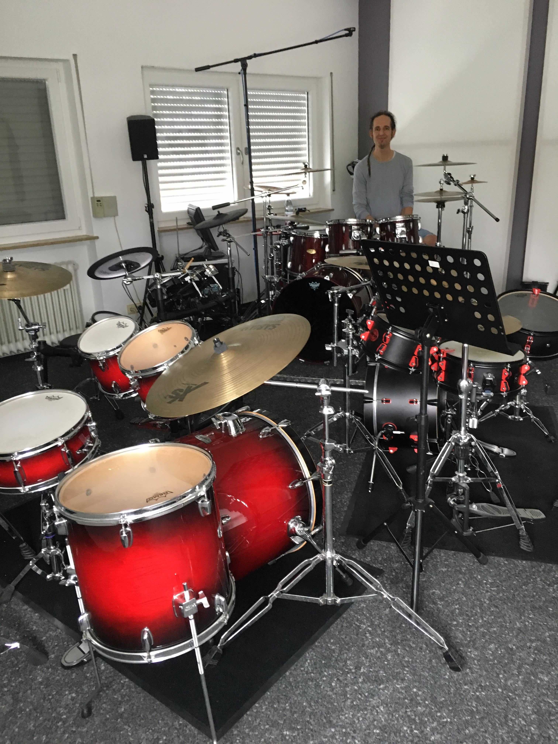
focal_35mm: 29
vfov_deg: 61.7
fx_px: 623
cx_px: 279
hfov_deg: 48.2
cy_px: 372
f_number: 2.2
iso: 200
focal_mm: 4.15
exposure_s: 1/25
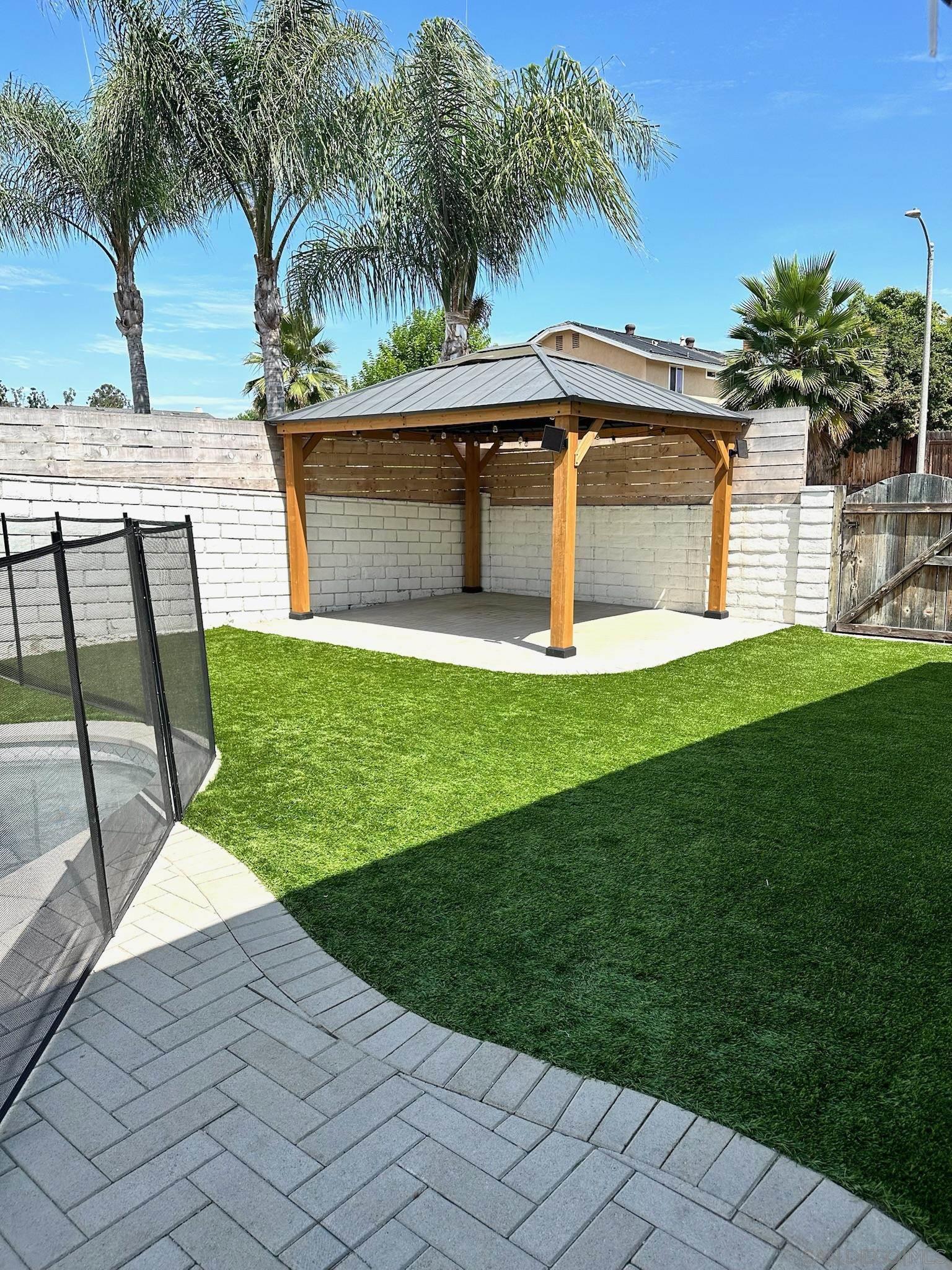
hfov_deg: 56.8
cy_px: 635
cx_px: 476
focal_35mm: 24
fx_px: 880
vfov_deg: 71.6
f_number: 1.78
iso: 80
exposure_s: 1/4016
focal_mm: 6.86
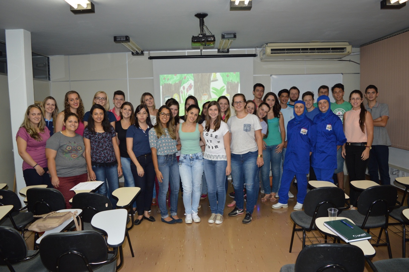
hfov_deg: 67.4
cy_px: 136
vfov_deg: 47.8
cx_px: 204
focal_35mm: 27
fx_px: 306
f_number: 3.5
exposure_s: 1/60
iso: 450
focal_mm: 18
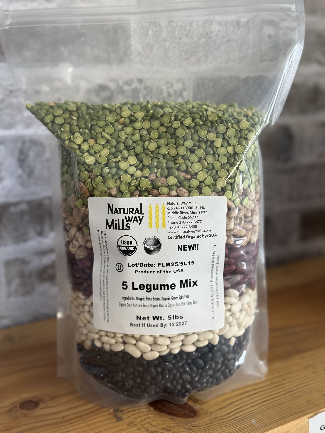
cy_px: 216
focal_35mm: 48
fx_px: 601
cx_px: 162
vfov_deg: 39.7
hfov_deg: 30.3
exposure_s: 1/60
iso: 125
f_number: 1.78
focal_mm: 6.76
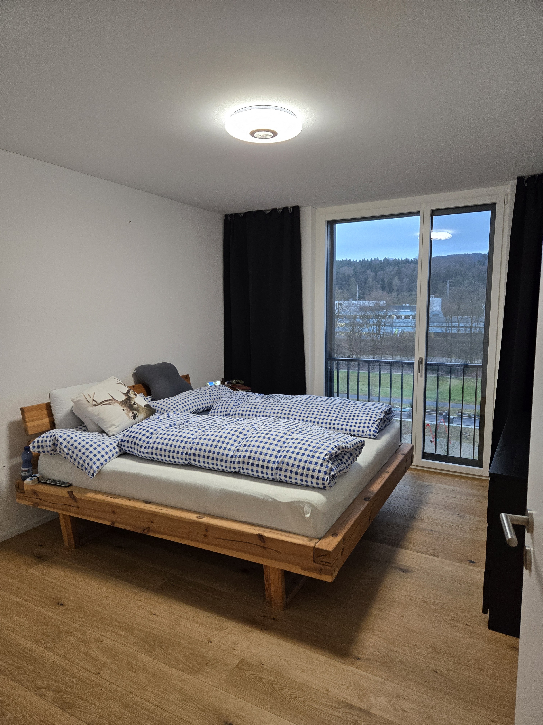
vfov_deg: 73.9
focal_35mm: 23
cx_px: 272
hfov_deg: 58.9
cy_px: 362
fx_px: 481
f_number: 1.8
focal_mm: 5.4
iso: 250
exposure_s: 1/100
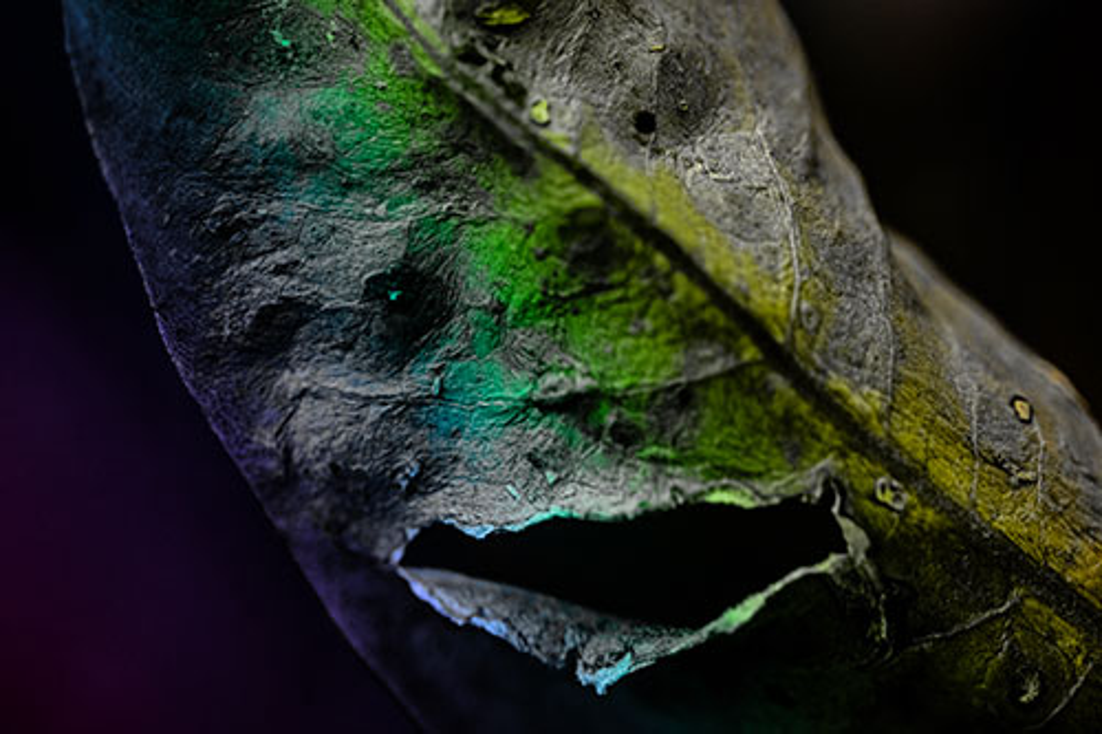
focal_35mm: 210
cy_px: 367
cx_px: 551
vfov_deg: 6.5
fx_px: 6426
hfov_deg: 9.8
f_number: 7.1
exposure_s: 1/500
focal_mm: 210
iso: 640
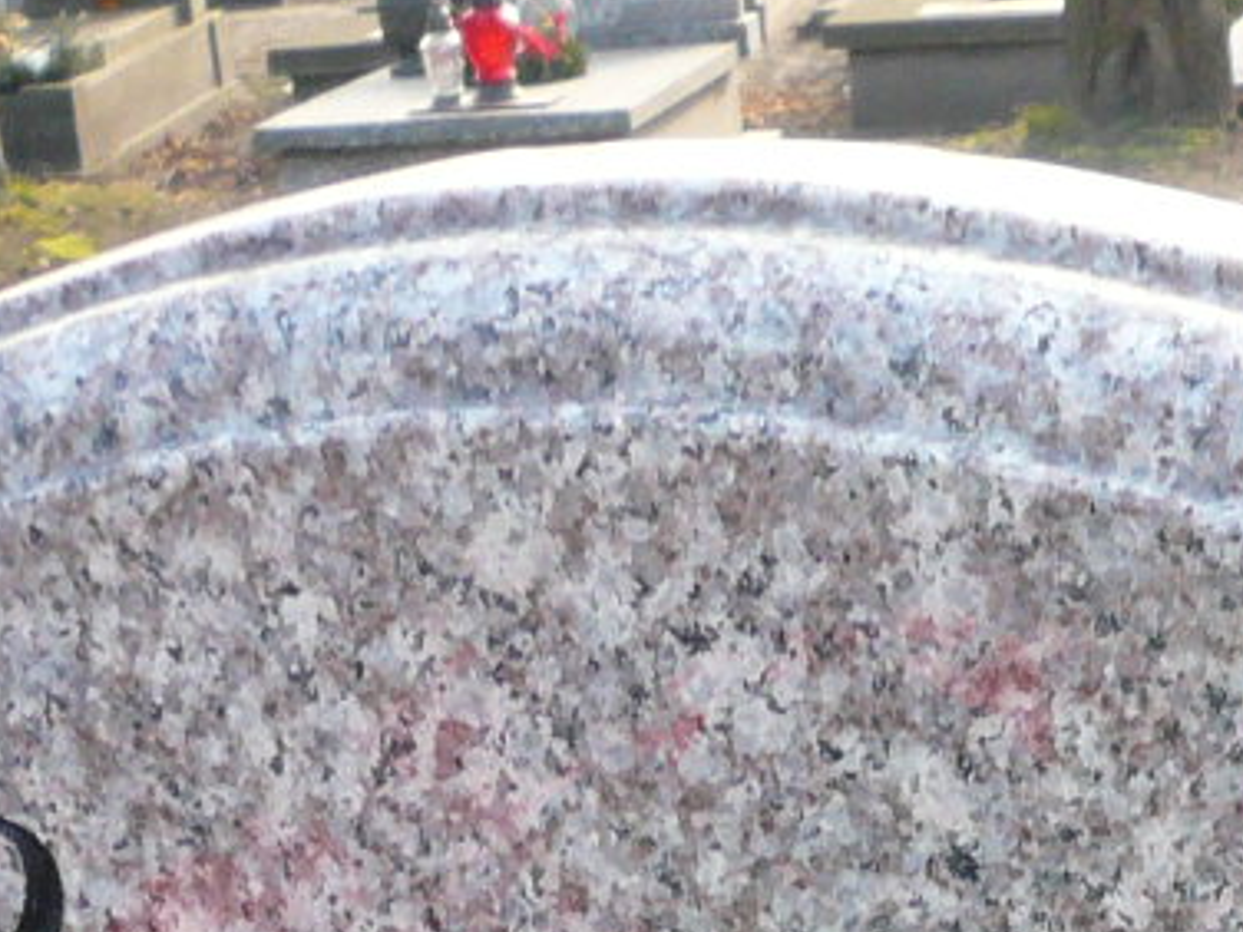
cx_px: 1187
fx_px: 4273
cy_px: 1957
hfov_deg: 16.3
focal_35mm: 119
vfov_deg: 11.1
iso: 100
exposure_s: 1/100
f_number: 2.8
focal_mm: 4.6
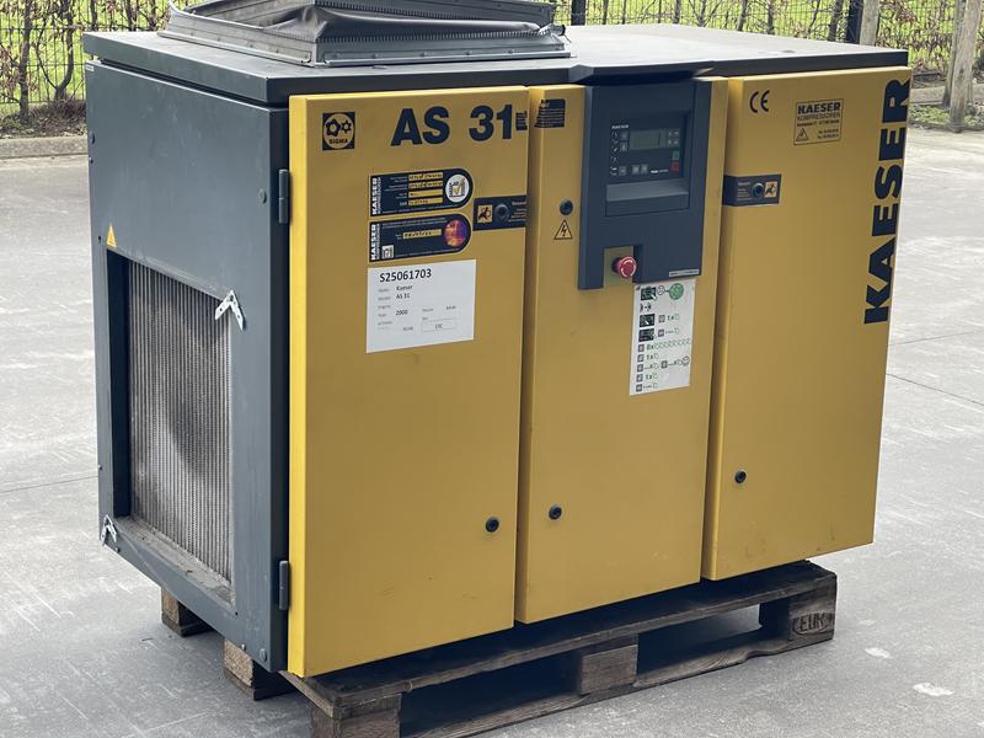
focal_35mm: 64
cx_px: 492
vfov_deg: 22.9
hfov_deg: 30.3
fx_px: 1819
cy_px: 369
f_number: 2.2
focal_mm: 7.5
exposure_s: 1/99
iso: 125
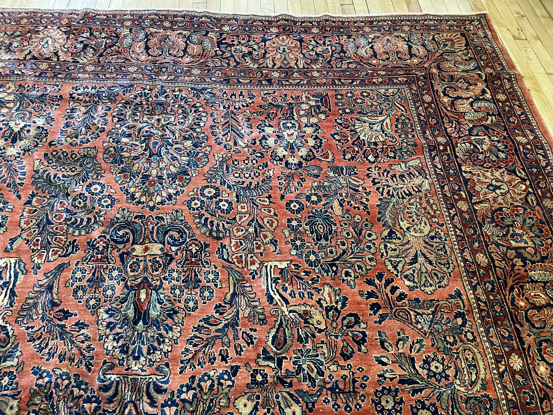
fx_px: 399
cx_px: 276
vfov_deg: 54.9
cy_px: 208
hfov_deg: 69.4
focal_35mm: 25
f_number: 1.6
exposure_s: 1/40
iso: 250
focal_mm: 5.1
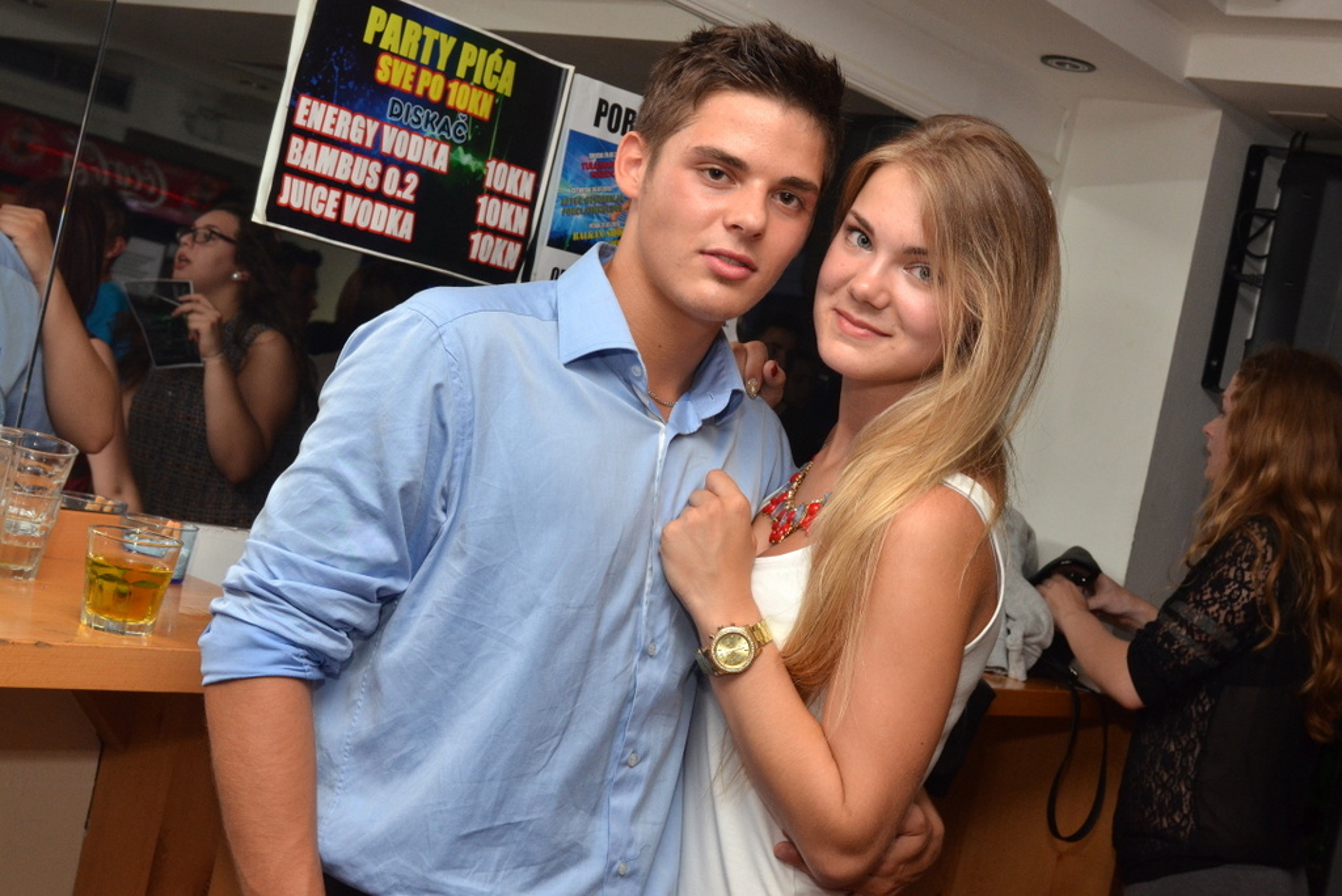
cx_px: 671
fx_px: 1790
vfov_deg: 28.1
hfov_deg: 41.1
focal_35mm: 48
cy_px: 448
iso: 800
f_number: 10
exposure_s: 1/6
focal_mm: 32
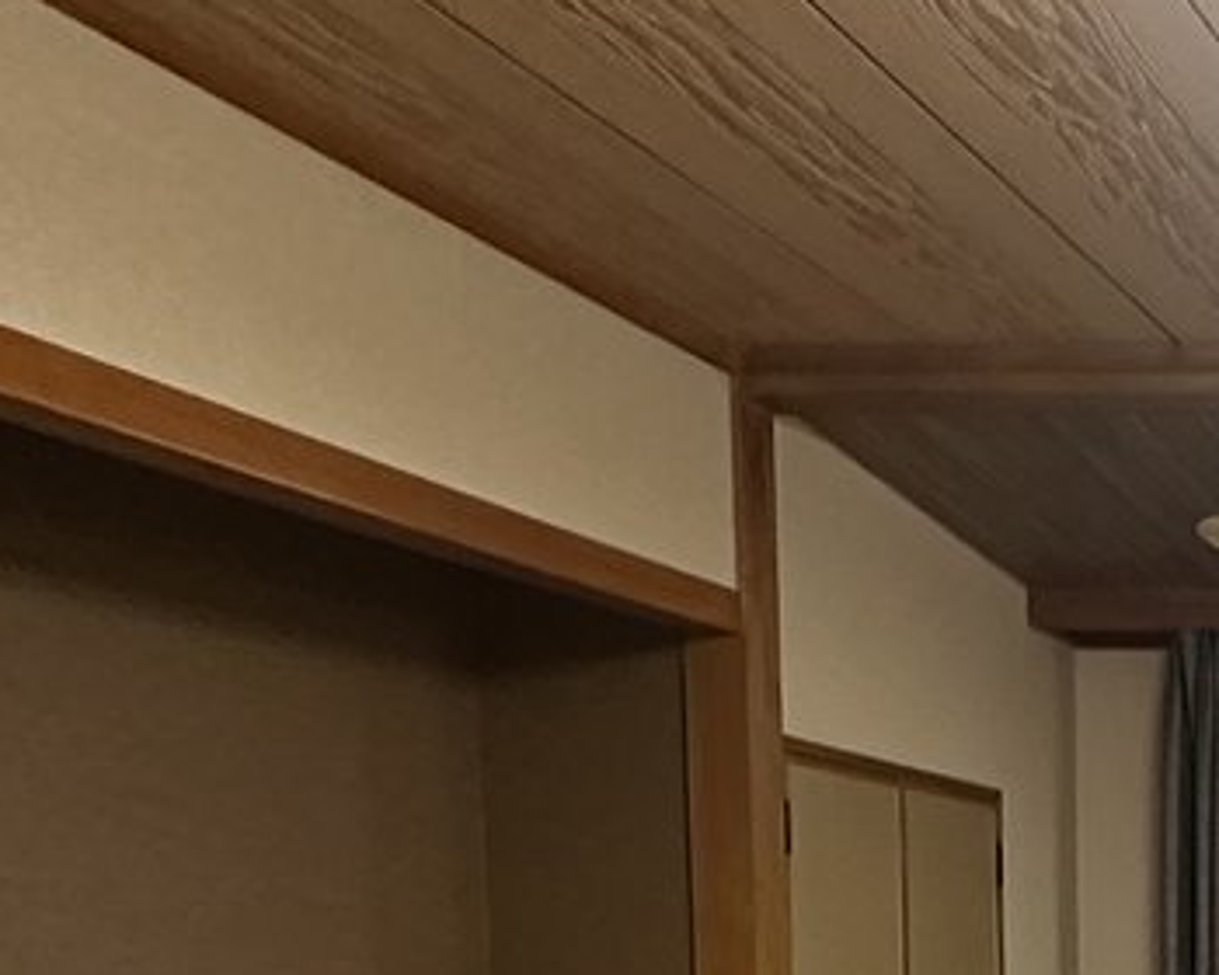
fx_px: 2165
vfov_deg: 22.5
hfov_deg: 25.7
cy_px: 1295
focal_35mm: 60
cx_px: 1693
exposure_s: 1/50
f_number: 2.2
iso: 400
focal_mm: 2.22
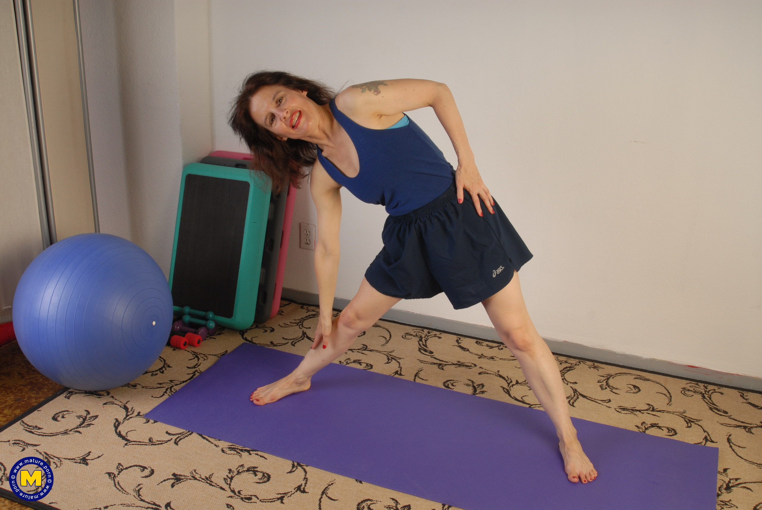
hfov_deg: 53.1
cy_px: 255
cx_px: 381
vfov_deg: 37.0
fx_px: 763
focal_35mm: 36
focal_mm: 24
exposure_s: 1/250
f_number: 11
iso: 200
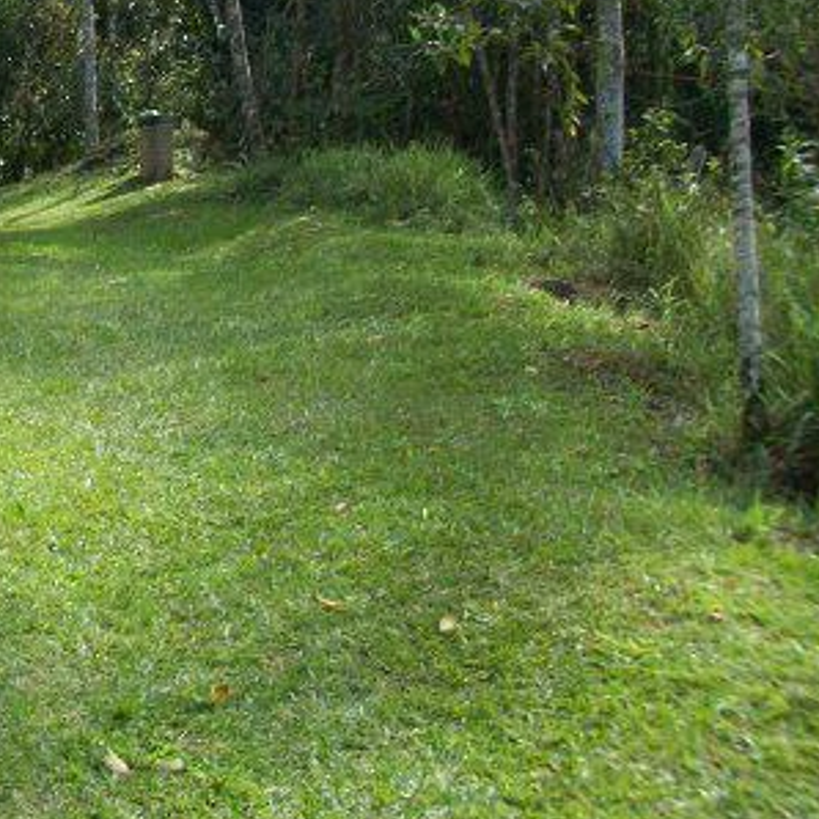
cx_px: -206
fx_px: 2034
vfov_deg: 22.2
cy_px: 82
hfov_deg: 21.0
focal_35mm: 76
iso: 80
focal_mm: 5.7
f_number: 2.9
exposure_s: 1/320
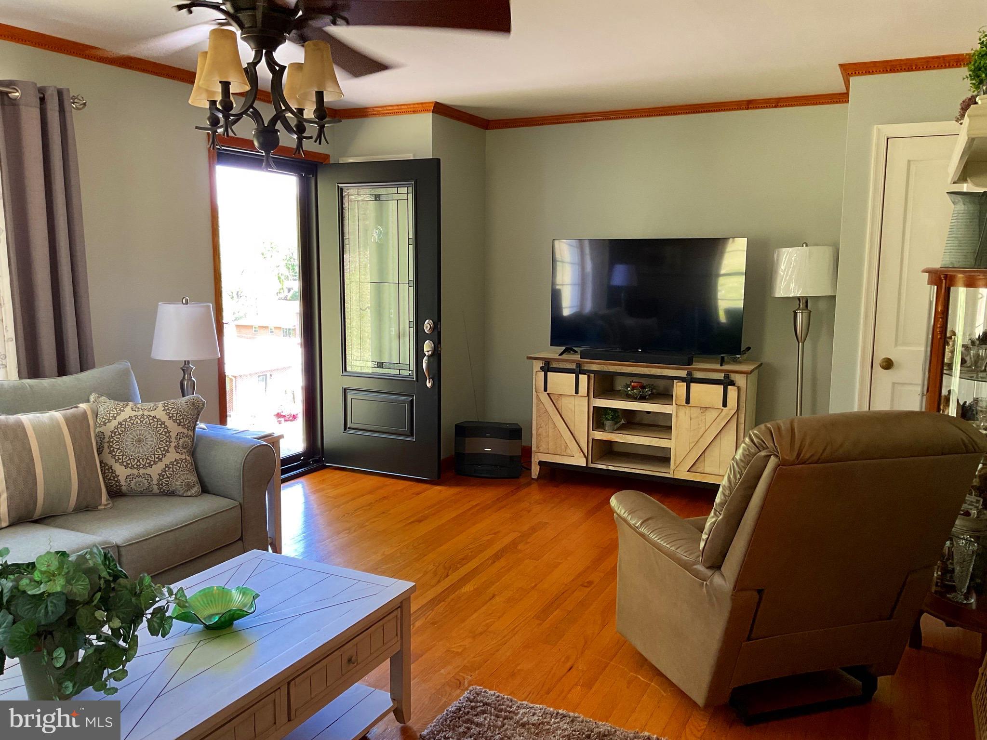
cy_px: 370
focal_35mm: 29
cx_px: 494
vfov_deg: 48.2
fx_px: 827
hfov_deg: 61.7
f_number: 1.8
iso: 80
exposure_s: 1/60
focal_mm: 3
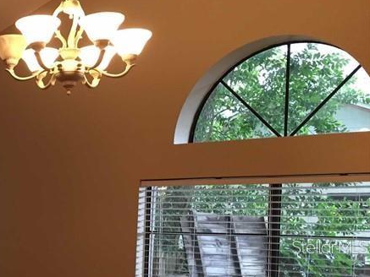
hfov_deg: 25.8
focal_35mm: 68
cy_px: 247
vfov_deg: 21.2
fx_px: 727
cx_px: -62
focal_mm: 4.15
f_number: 2.2
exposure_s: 1/30
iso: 125
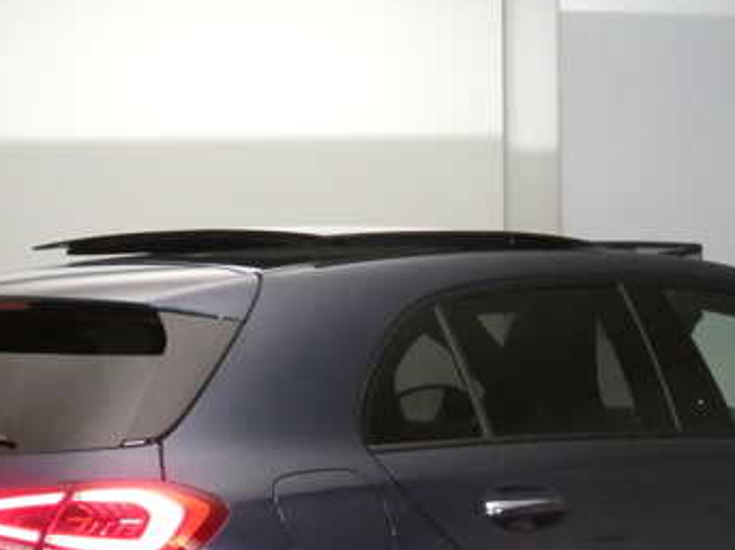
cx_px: 435
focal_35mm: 112
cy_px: 595
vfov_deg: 13.0
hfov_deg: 17.6
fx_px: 2377
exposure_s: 1/80
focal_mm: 8.6
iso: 1250
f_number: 3.8
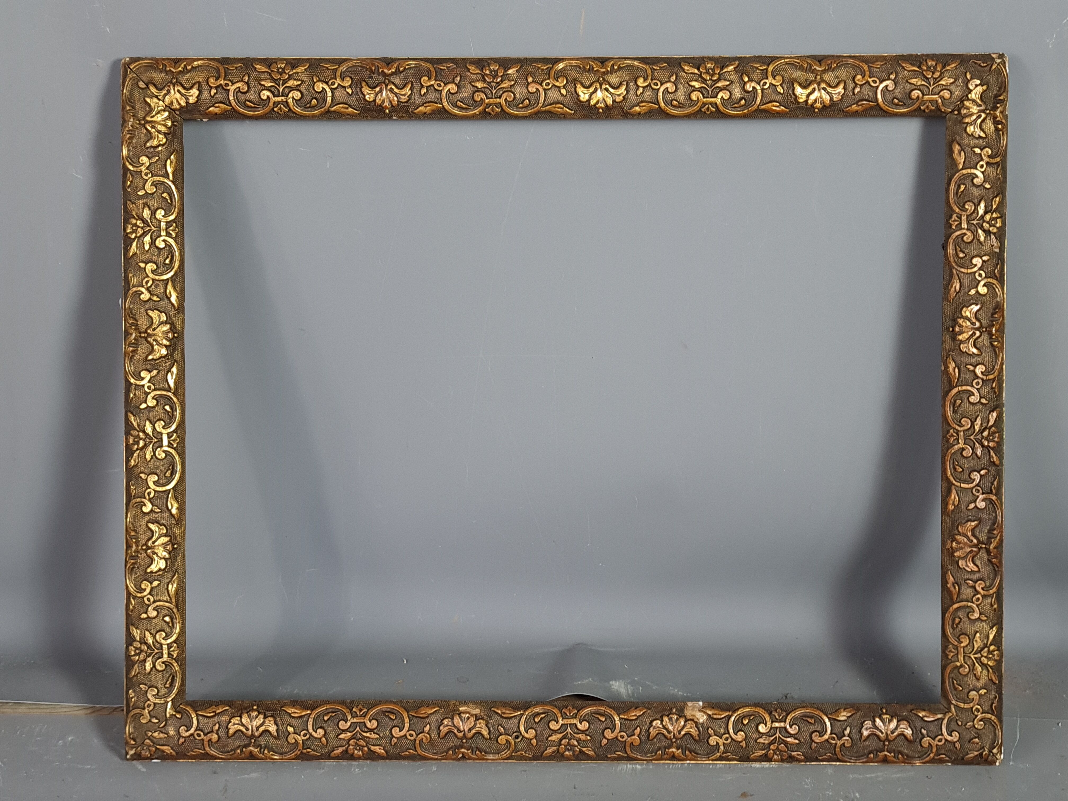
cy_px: 400
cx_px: 534
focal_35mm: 26
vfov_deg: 53.1
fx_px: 802
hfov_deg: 67.3
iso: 80
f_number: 1.8
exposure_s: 1/50
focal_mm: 5.4
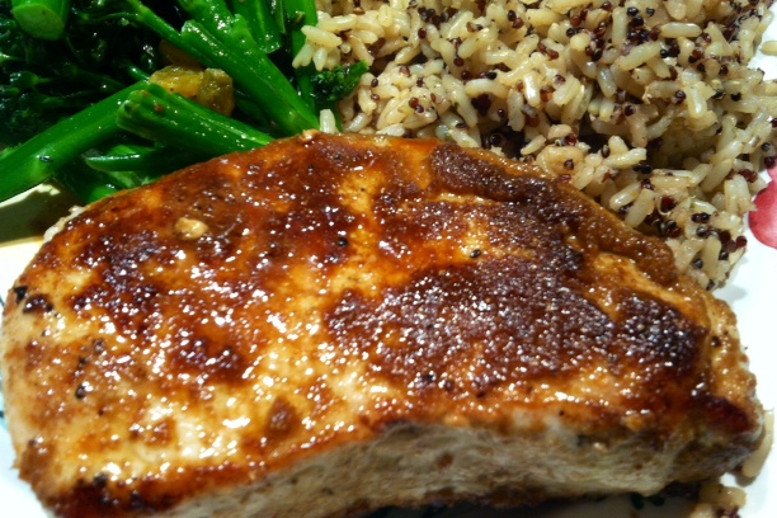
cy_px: 251
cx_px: 387
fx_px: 820
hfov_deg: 50.7
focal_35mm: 38
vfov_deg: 35.1
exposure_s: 1/15
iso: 125
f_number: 2.8
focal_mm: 3.85
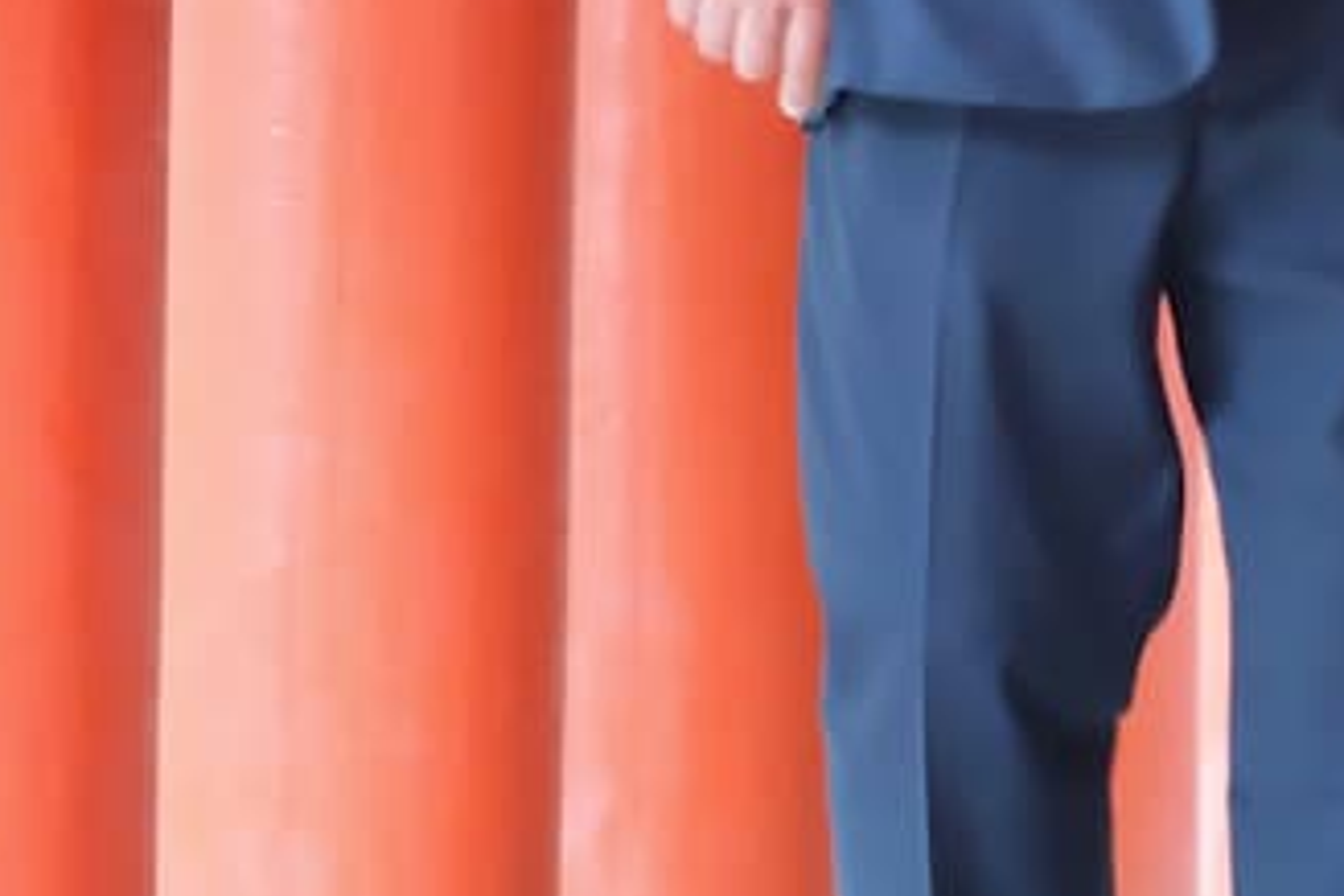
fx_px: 19710
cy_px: -880
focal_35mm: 528
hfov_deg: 3.9
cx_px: 2441
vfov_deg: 2.6
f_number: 6.4
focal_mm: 80
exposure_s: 1/60
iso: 3200
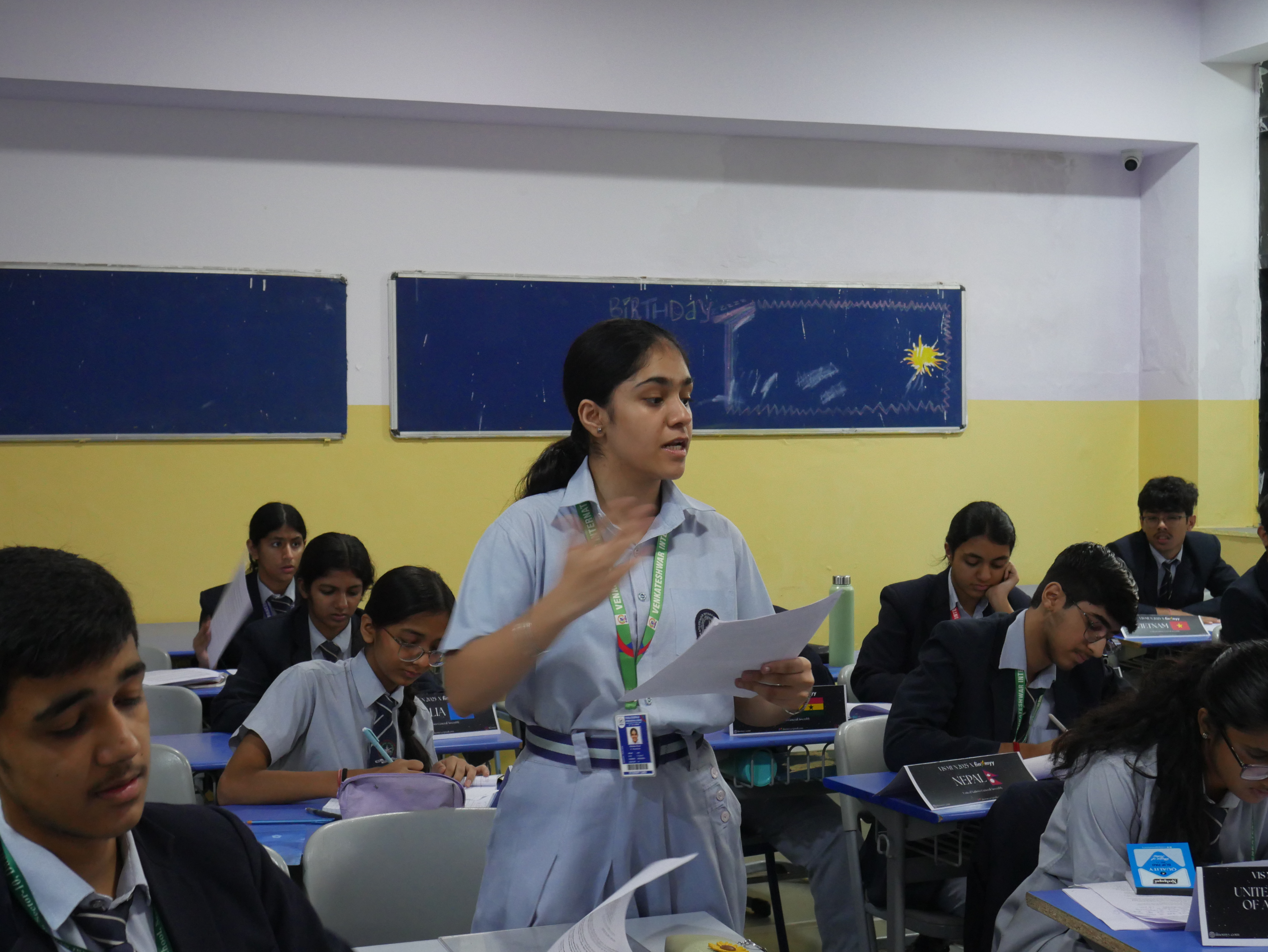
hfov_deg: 38.2
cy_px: 476
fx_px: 1832
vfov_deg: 29.1
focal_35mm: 50
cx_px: 634
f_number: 6.3
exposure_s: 1/30
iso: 1600
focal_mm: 25
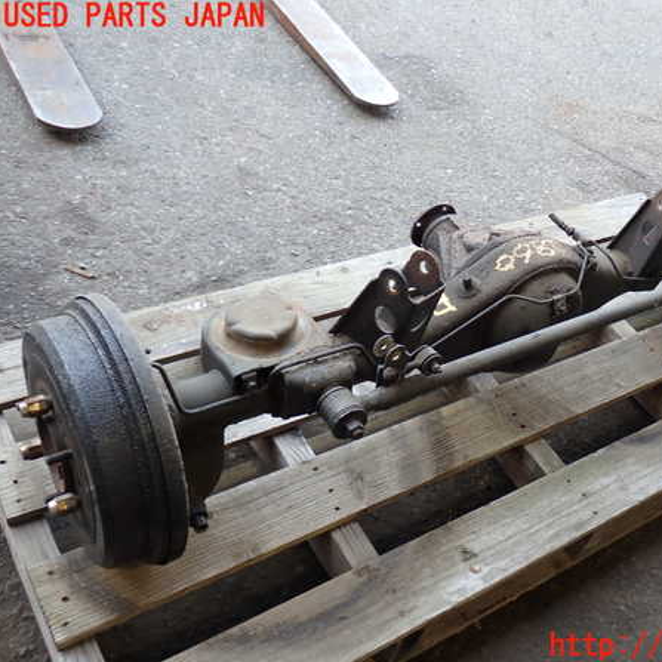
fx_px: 822
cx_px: 440
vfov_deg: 43.9
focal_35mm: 38
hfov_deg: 43.3
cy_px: 332
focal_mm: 5.79
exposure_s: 1/60
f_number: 2.4
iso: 160
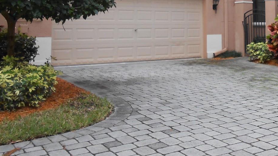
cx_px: 218
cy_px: -3
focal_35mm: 49
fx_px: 361
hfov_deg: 40.5
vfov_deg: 23.3
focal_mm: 4.6
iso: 200
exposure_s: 1/30
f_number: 3.5
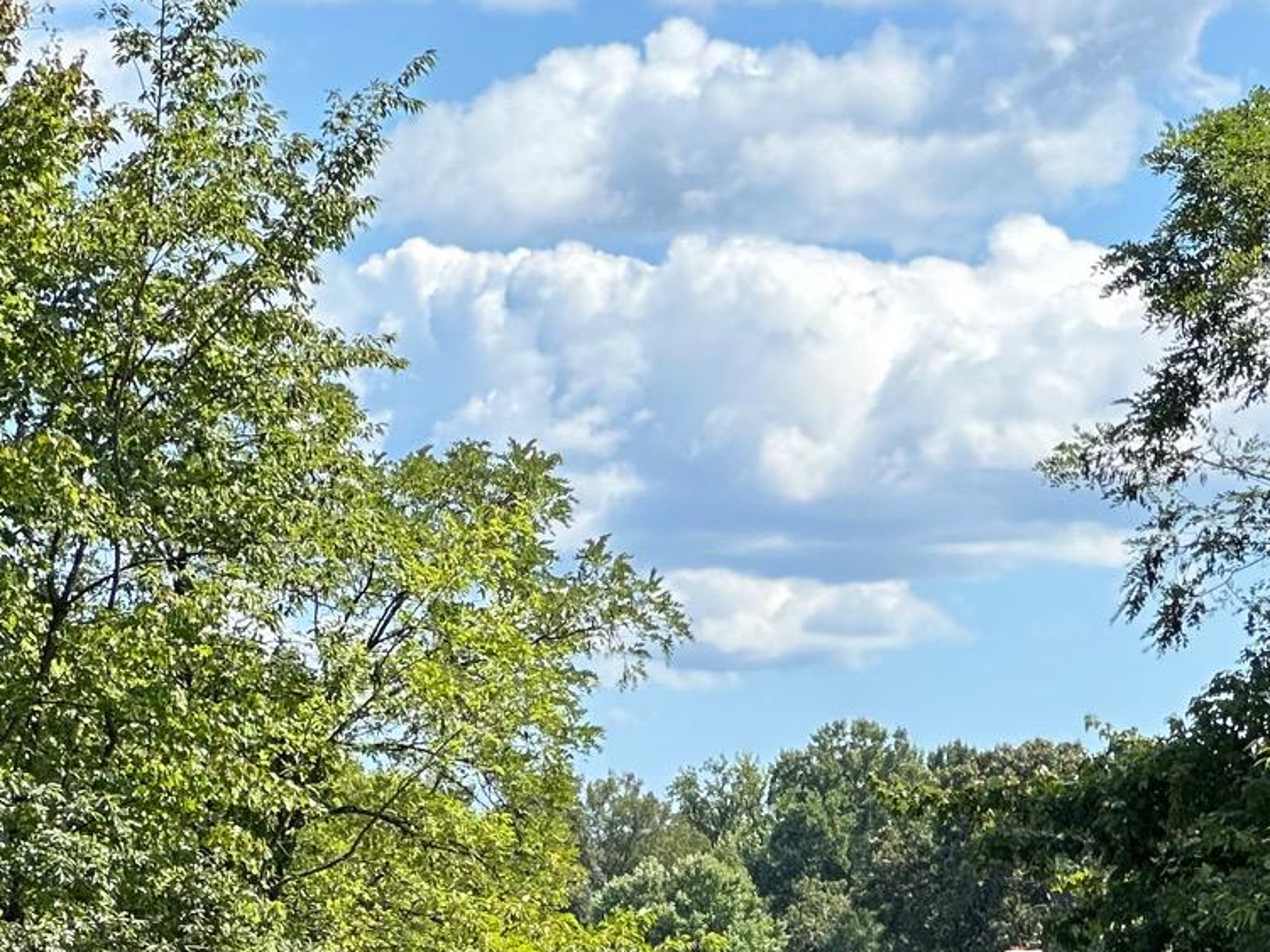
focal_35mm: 210
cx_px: 1140
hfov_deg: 9.4
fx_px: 7703
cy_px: 1194
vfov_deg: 7.0
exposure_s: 1/340
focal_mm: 9
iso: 32
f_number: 2.8
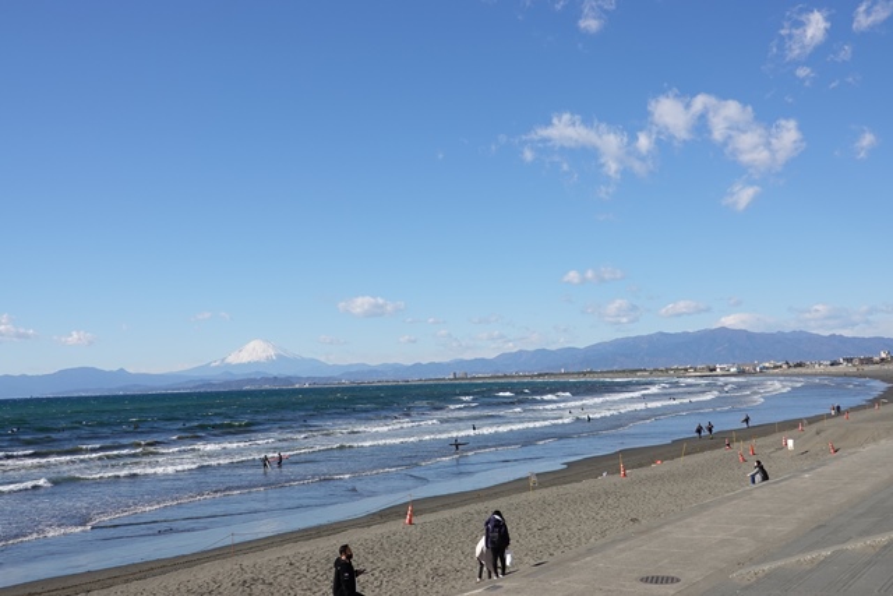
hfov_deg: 50.7
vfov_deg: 35.1
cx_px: 446
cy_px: 298
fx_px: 943
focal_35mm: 38
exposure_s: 1/250
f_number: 8
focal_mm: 14.12
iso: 100
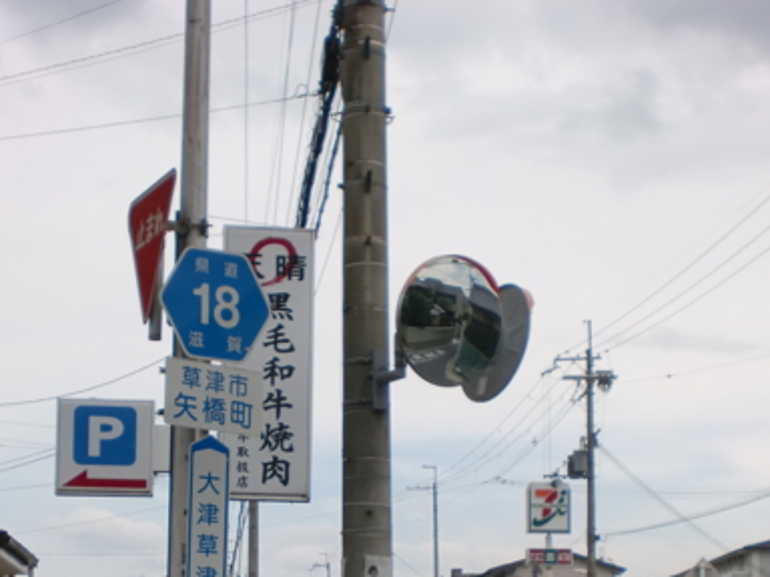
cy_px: 539
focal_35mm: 73
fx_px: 1624
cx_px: 385
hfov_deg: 26.7
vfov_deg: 19.7
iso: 64
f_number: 3.1
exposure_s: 1/1000
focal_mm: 6.3
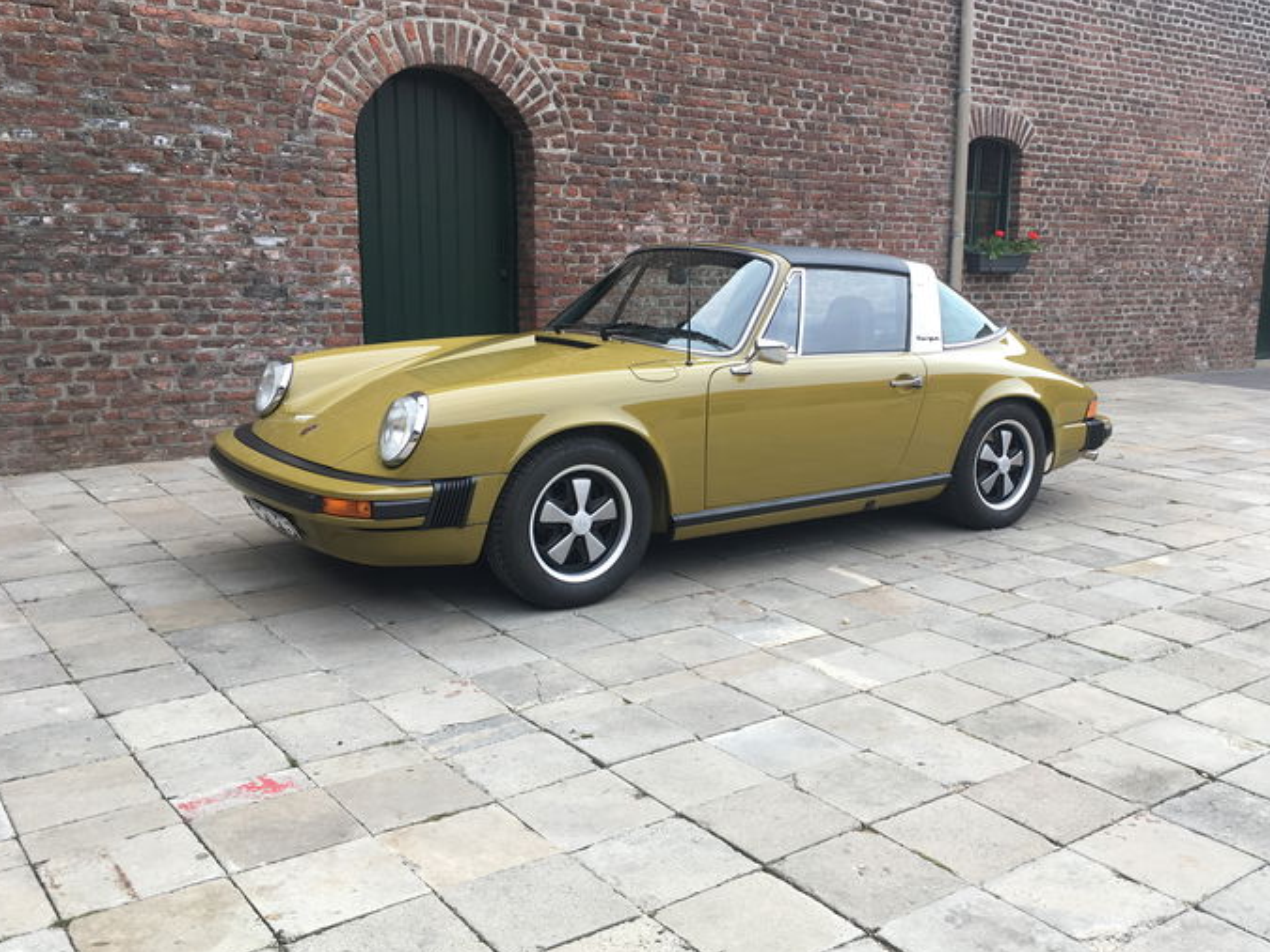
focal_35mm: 33
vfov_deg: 42.9
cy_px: 480
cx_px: 700
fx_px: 1210
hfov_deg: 55.3
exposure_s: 1/165
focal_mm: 4.15
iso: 25
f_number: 2.2
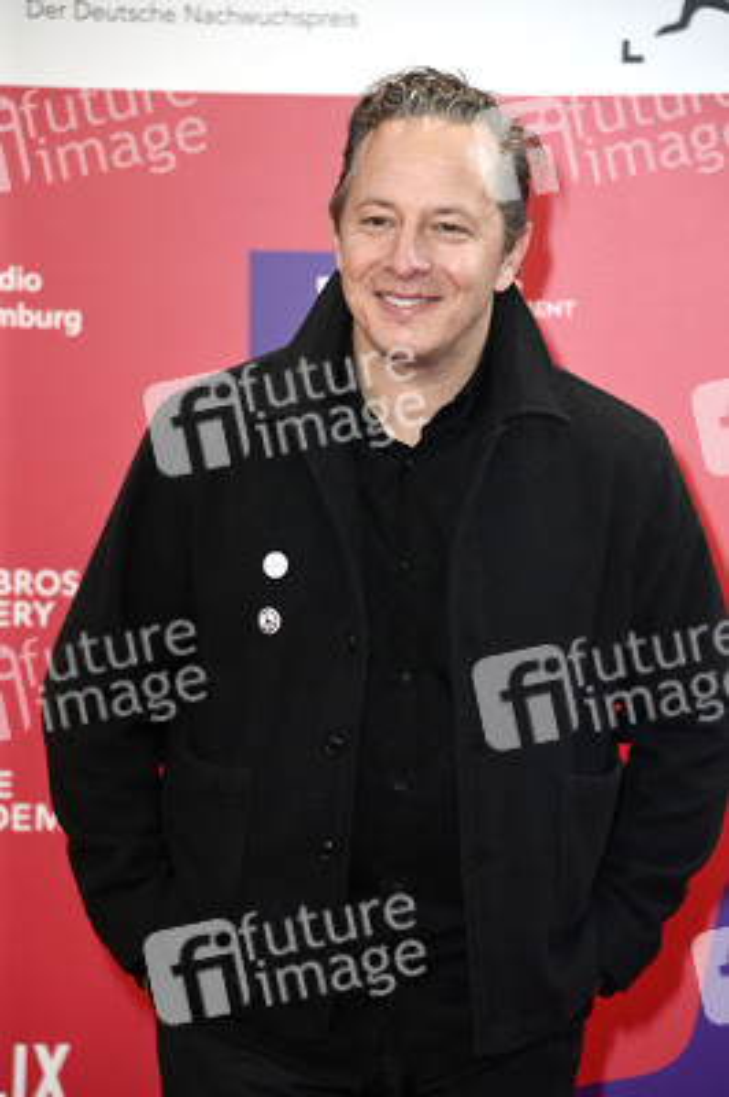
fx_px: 3712
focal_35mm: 122
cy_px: 548
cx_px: 364
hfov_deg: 11.2
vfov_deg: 16.8
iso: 500
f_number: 5.6
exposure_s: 1/250
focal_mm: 122
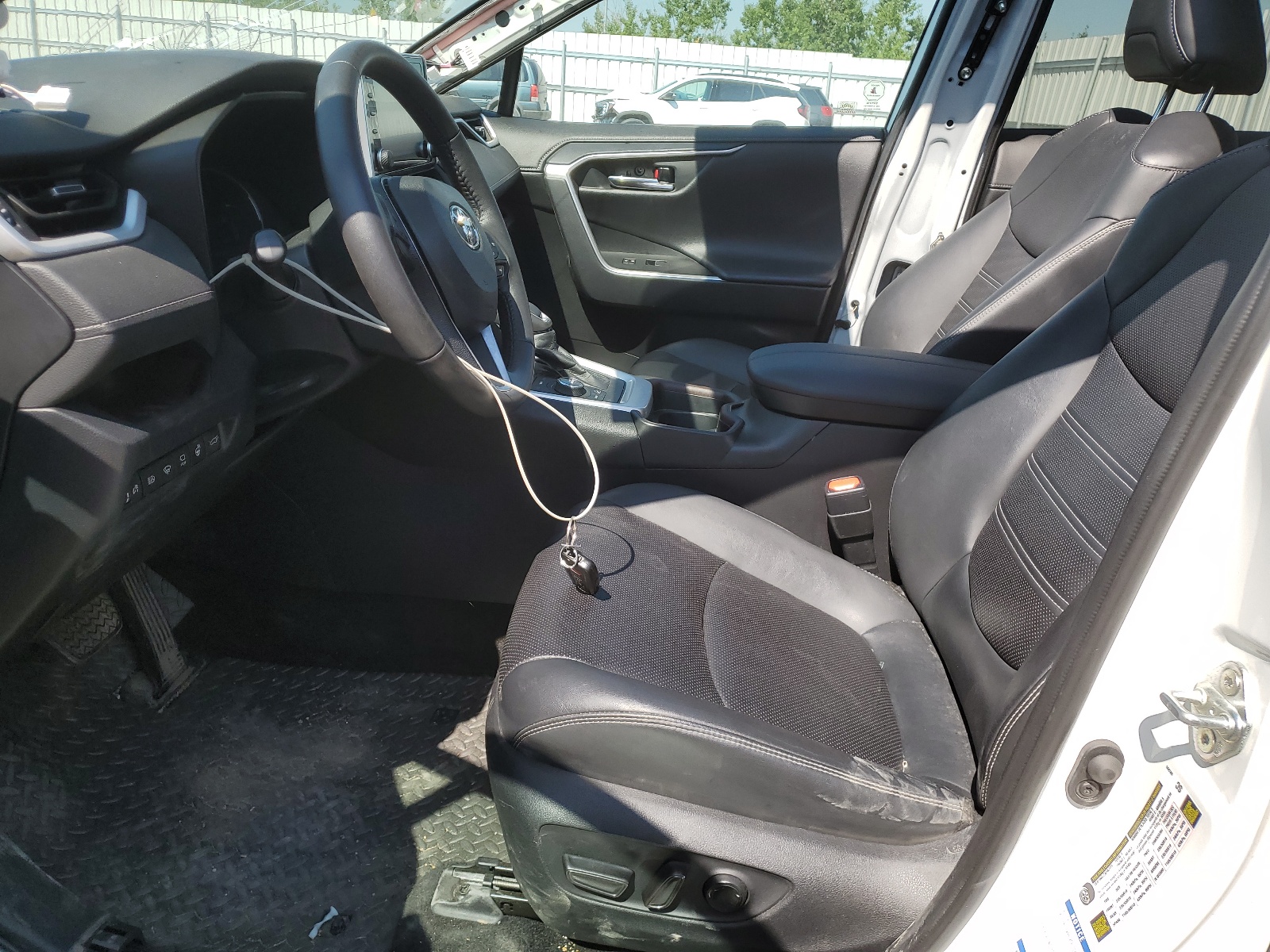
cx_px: 635
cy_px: 476
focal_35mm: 26
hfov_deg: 67.3
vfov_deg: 53.1
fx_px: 954
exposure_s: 1/1429
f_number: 1.5
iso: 50
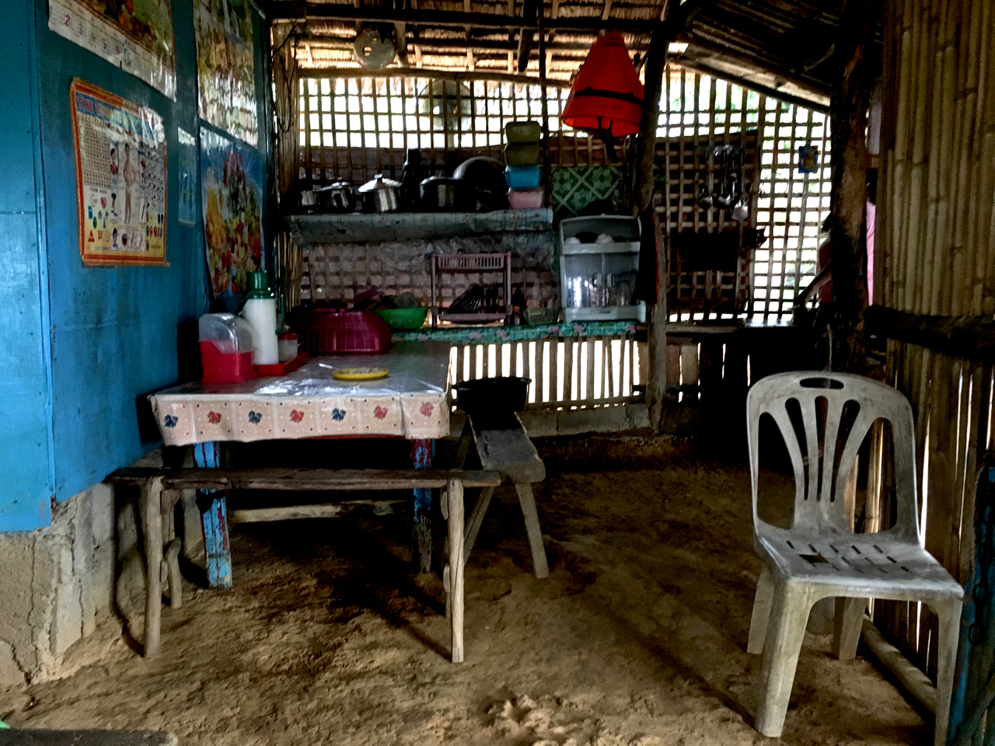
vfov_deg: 48.2
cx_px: 498
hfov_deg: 61.7
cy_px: 373
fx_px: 834
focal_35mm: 29
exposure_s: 1/15
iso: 200
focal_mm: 4.15
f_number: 2.2
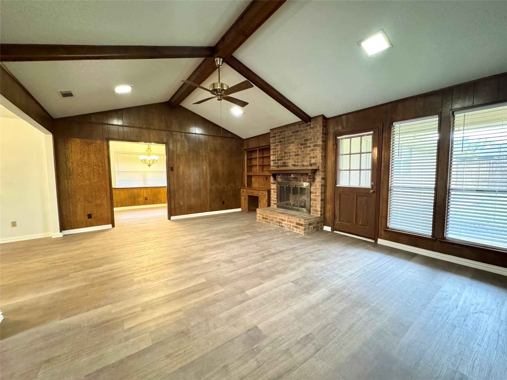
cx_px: 254
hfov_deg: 102.1
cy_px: 190
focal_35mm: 14
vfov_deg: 85.7
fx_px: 205
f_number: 2.2
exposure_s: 1/40
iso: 1250
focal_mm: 2.22
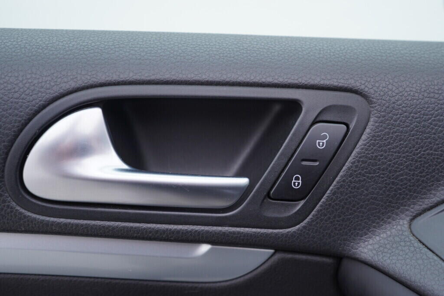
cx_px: 222
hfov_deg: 53.1
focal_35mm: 36
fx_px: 444
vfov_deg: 36.9
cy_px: 148
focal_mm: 24
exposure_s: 1/50
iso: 125
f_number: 3.2
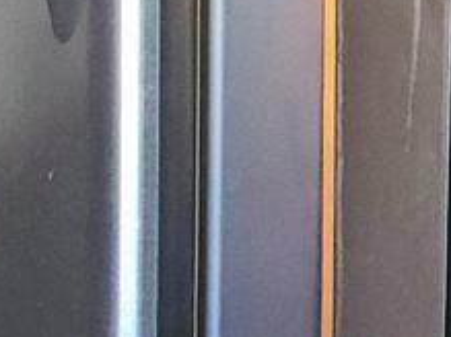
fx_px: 2227
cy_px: -727
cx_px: 927
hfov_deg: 10.5
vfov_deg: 7.5
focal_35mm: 171
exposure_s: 1/60.2
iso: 200
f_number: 2.4
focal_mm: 4.3
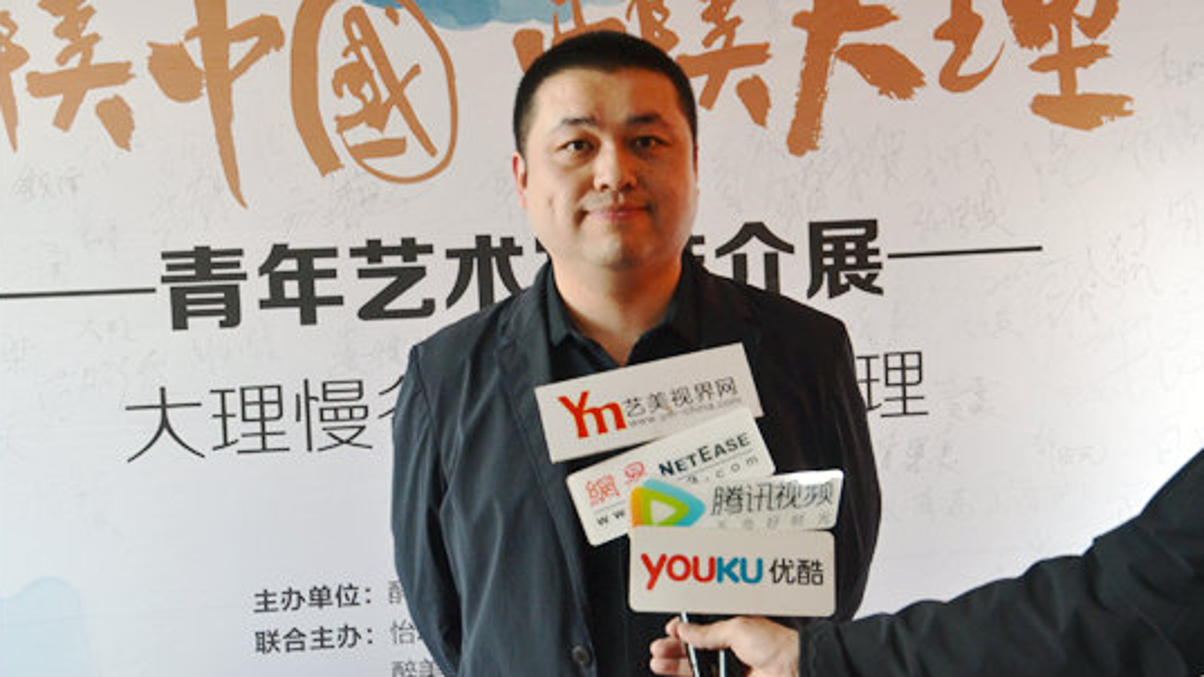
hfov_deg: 45.5
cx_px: 608
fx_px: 1437
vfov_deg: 26.5
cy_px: 334
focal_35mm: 45
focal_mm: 28
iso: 800
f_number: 4
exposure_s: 1/30
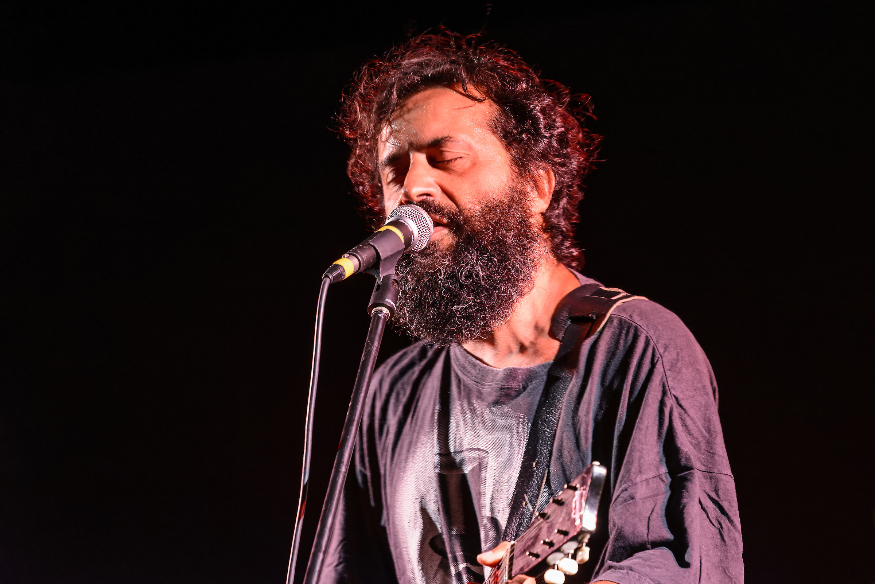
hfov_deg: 5.2
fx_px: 9725
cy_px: 292
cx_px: 438
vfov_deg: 3.4
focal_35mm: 400
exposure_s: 1/20
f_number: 6.3
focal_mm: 400
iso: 3200
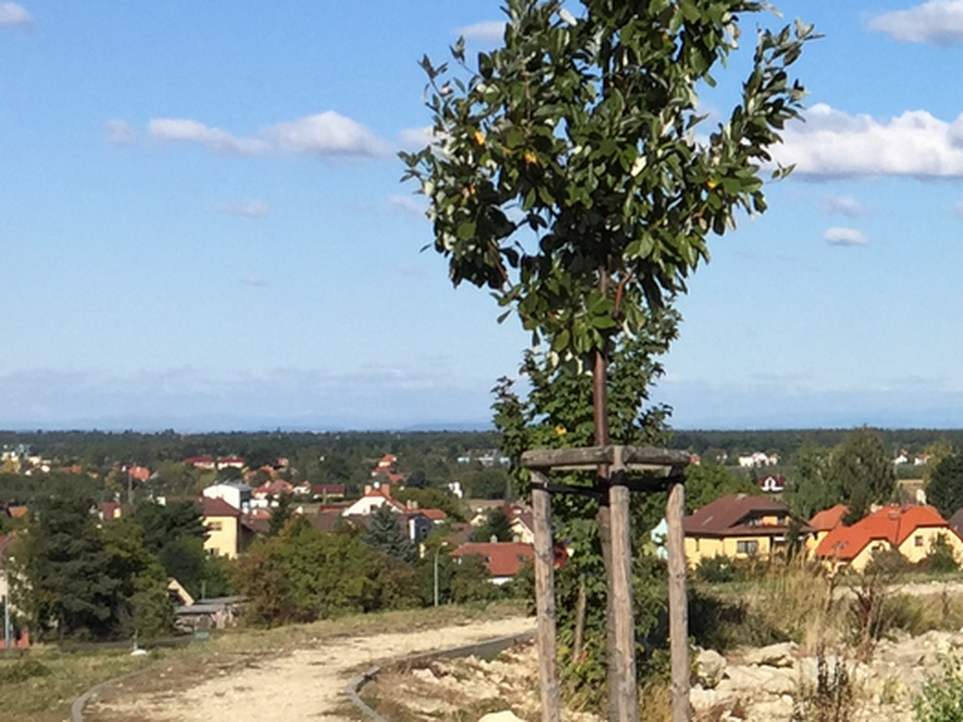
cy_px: 445
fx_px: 2950
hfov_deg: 17.1
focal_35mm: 106
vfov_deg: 14.0
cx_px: 1346
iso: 32
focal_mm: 4.15
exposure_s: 1/2825
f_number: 2.2
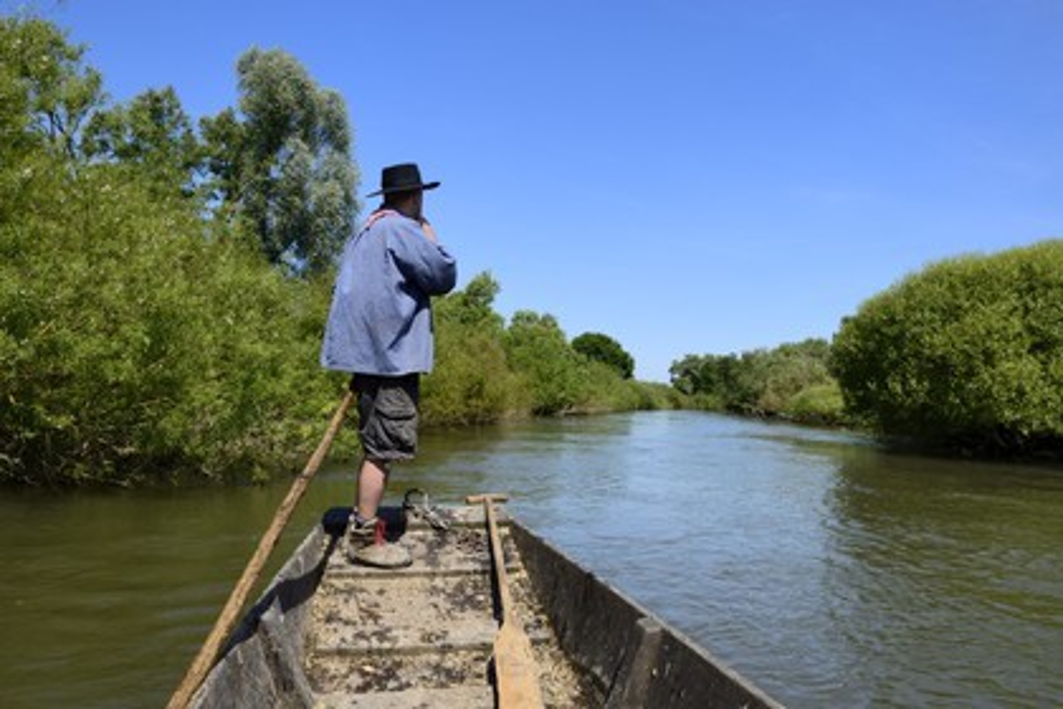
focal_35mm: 24
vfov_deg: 53.1
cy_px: 354
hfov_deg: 73.7
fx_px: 709
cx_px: 532
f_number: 11
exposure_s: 1/250
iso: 200
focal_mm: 24
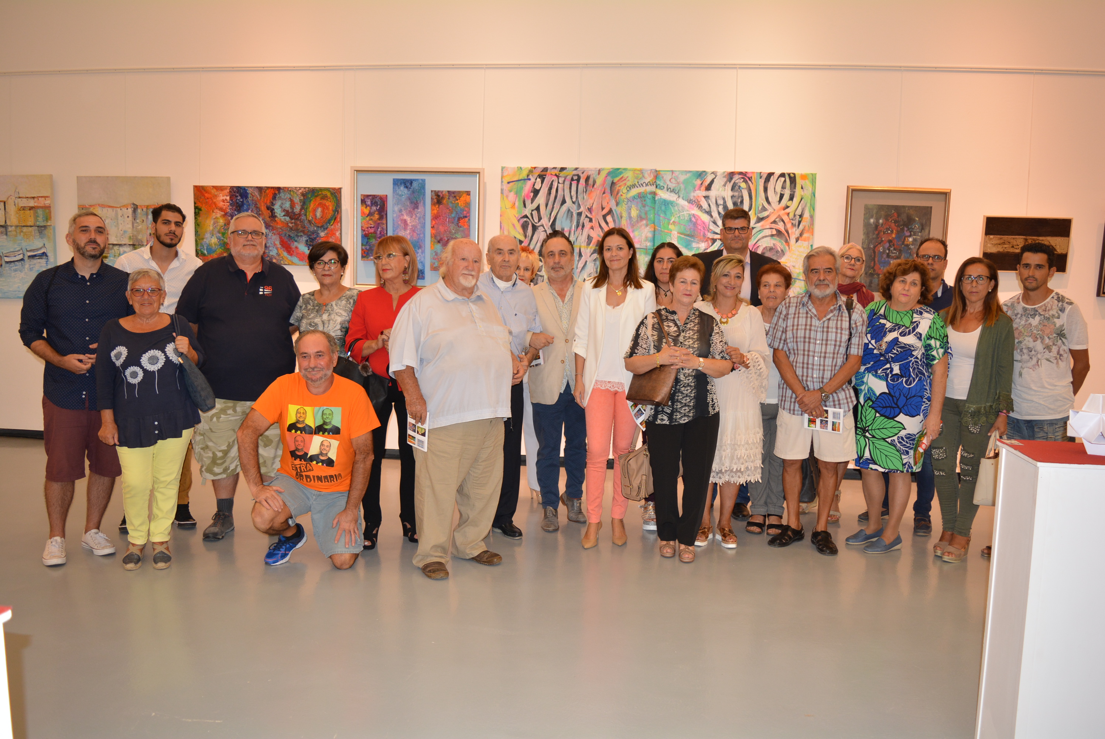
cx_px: 552
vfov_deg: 43.7
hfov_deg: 61.9
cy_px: 370
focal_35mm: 30
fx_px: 922
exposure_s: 1/60
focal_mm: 20
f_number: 4
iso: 400
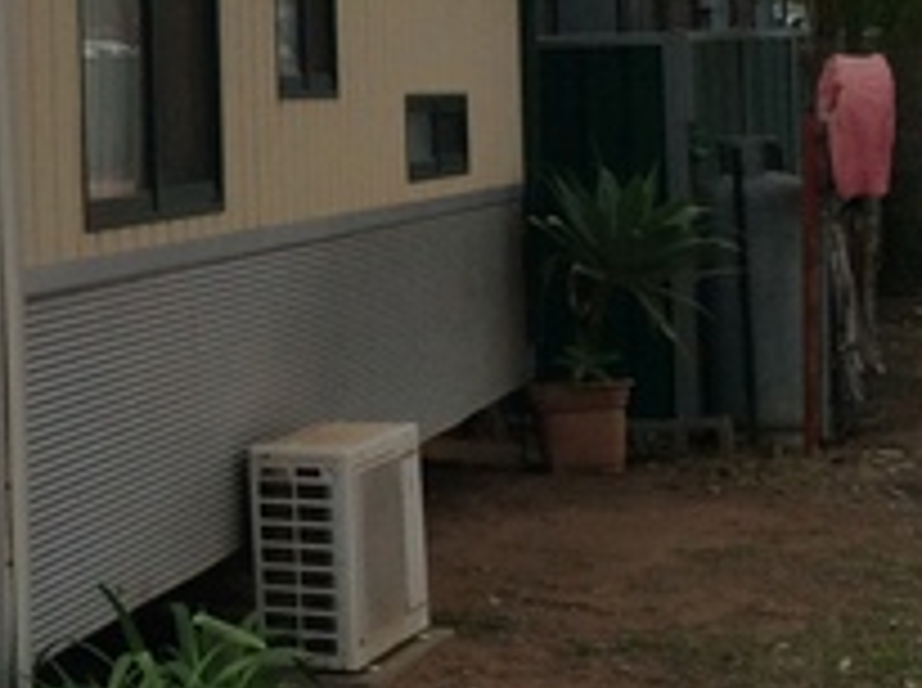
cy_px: 83
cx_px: -454
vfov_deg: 14.2
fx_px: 2739
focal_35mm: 103
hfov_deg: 17.3
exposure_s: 1/583
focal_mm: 3.3
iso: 32
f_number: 2.4
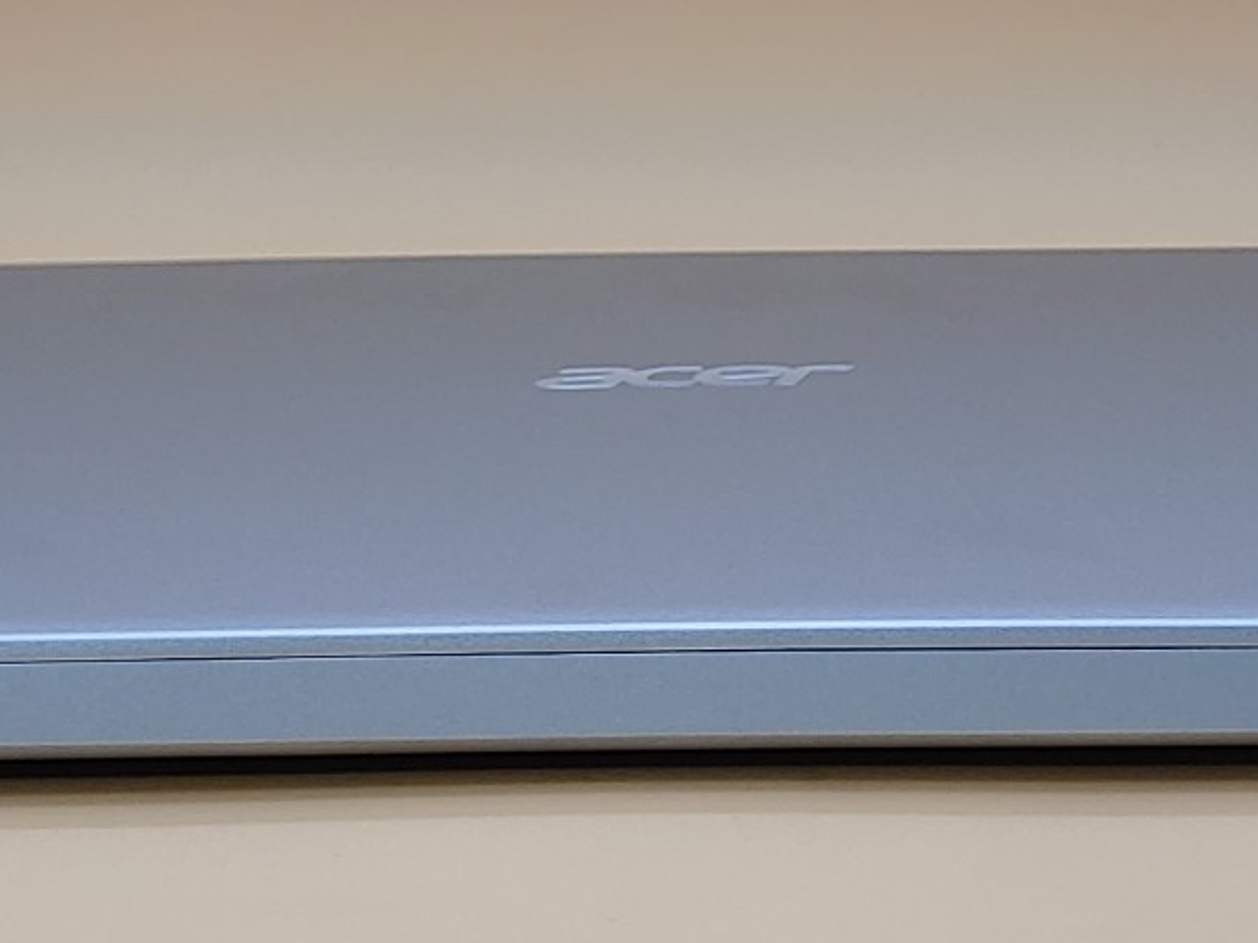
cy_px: 285
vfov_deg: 15.8
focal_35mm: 93
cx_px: 679
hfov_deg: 21.1
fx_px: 3380
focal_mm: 4.36
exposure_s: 1/130
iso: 50
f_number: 1.8
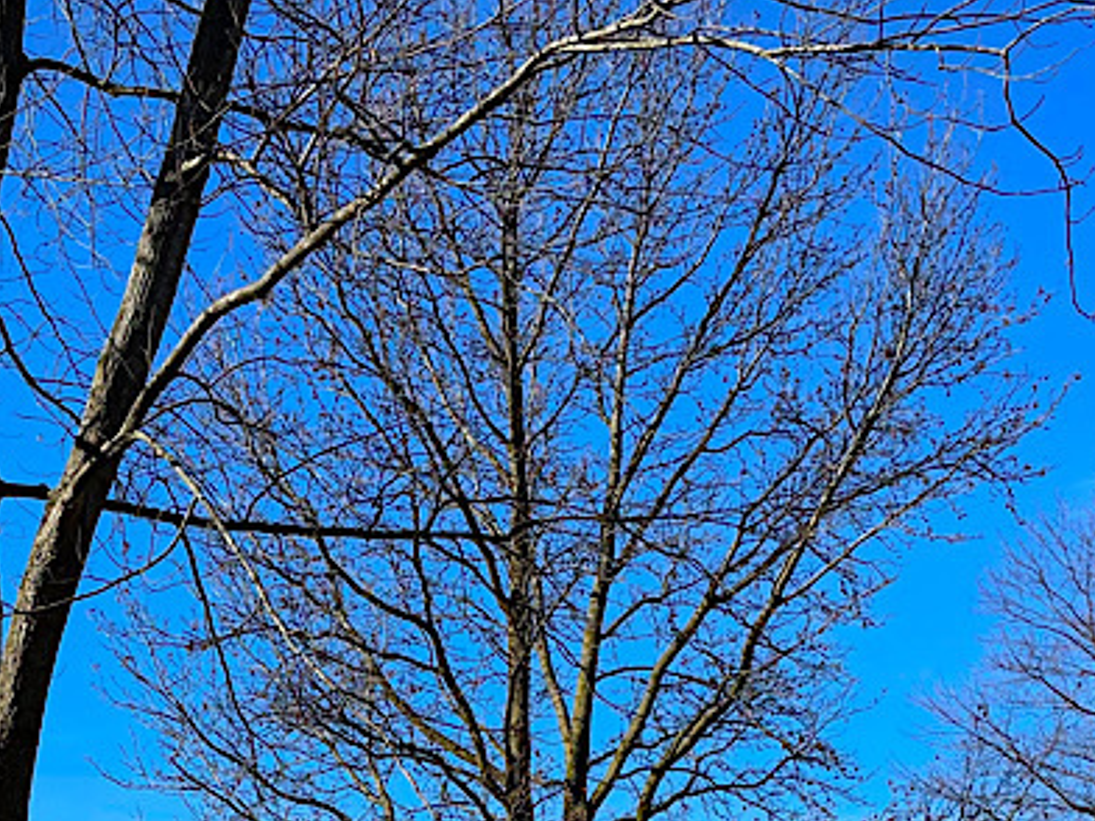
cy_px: 1030
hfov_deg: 28.4
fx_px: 2151
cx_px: 374
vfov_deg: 20.0
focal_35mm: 68
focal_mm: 4.2
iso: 32
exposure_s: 1/2747
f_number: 1.6
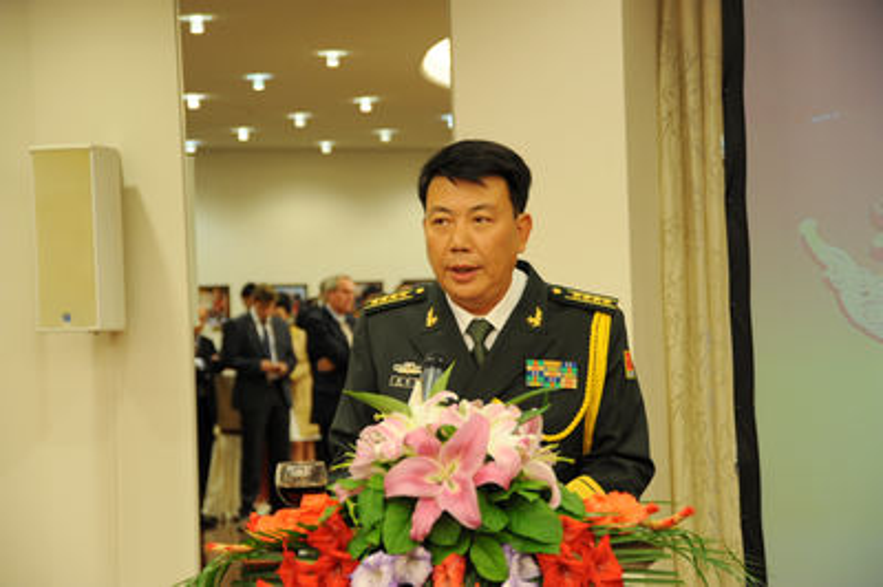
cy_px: 294
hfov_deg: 20.4
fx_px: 2451
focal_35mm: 100
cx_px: 442
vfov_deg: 13.7
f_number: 5.6
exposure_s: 1/30
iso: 900
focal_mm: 100
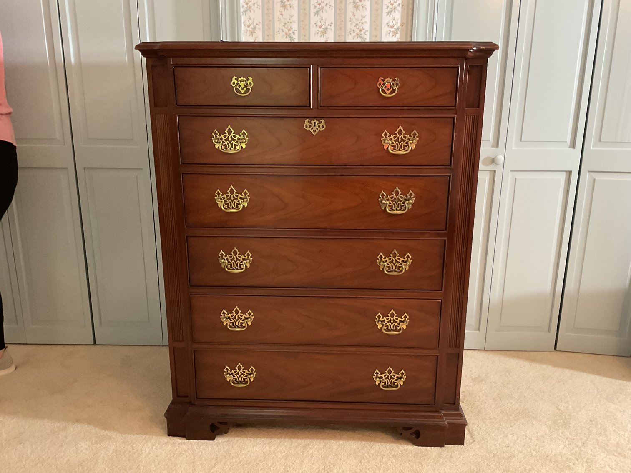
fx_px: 529
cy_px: 236
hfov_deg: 61.7
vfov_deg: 48.2
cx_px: 316
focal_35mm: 29
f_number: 1.8
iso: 250
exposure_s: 1/30
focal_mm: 3
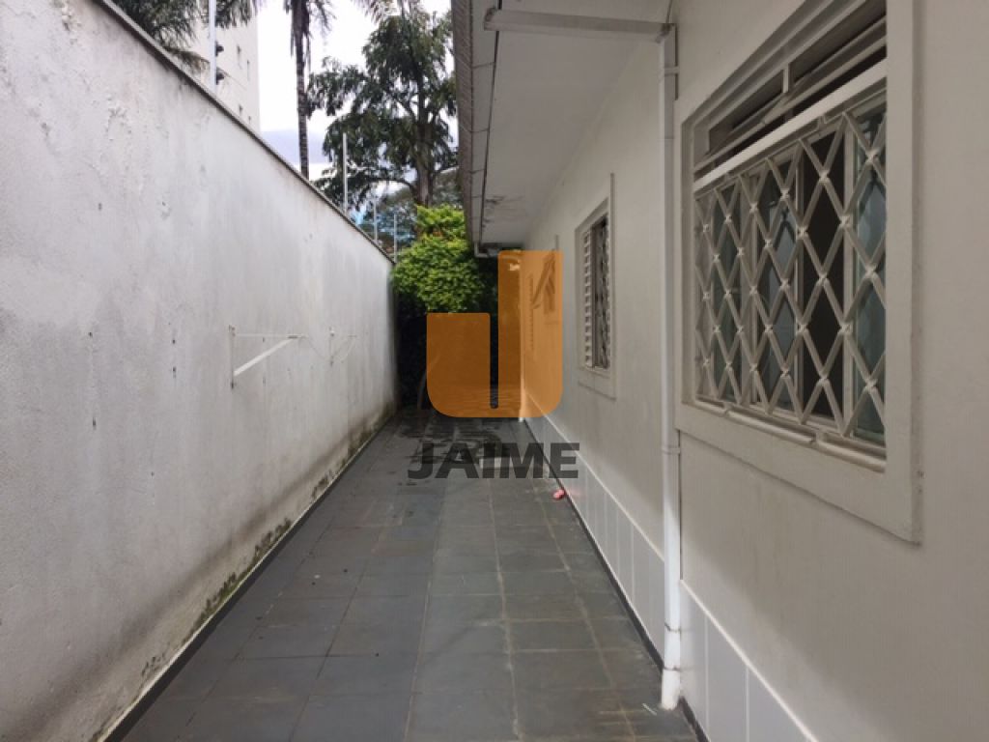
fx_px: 829
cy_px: 371
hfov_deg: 61.7
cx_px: 494
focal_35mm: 29
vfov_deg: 48.2
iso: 32
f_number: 2.2
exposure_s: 1/618
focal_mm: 4.15
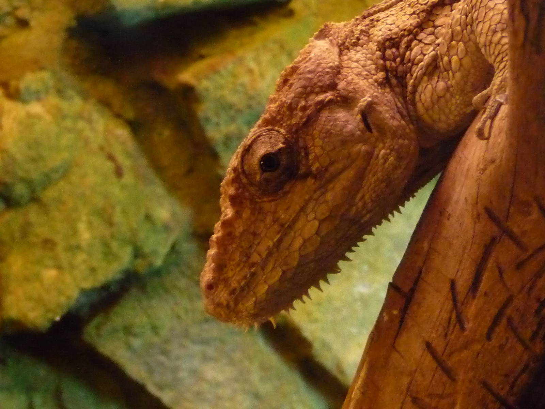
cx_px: 272
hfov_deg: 16.3
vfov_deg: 12.2
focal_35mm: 121
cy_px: 204
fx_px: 1905
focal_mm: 12.2
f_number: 4.6
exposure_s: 1/25
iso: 800
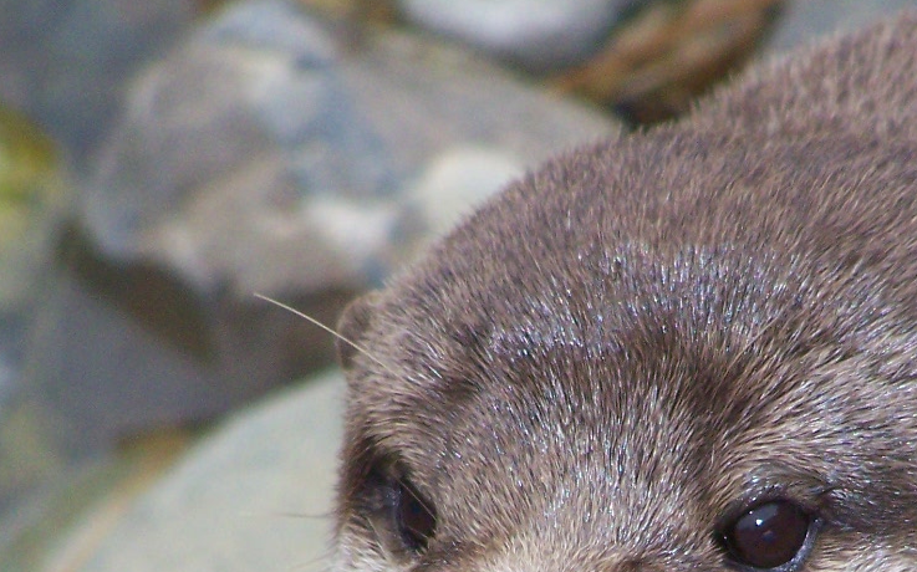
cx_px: 704
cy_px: 618
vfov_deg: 1.5
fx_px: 21859
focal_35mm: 875
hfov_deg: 2.4
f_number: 3.7
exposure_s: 1/400
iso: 160
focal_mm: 63
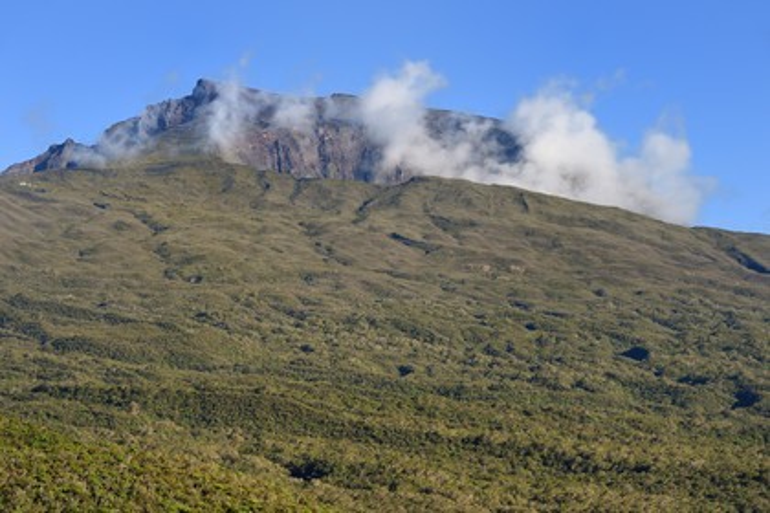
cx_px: 385
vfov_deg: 9.5
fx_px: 3101
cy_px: 256
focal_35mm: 145
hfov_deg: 14.2
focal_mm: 145
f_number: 14
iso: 400
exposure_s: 1/400
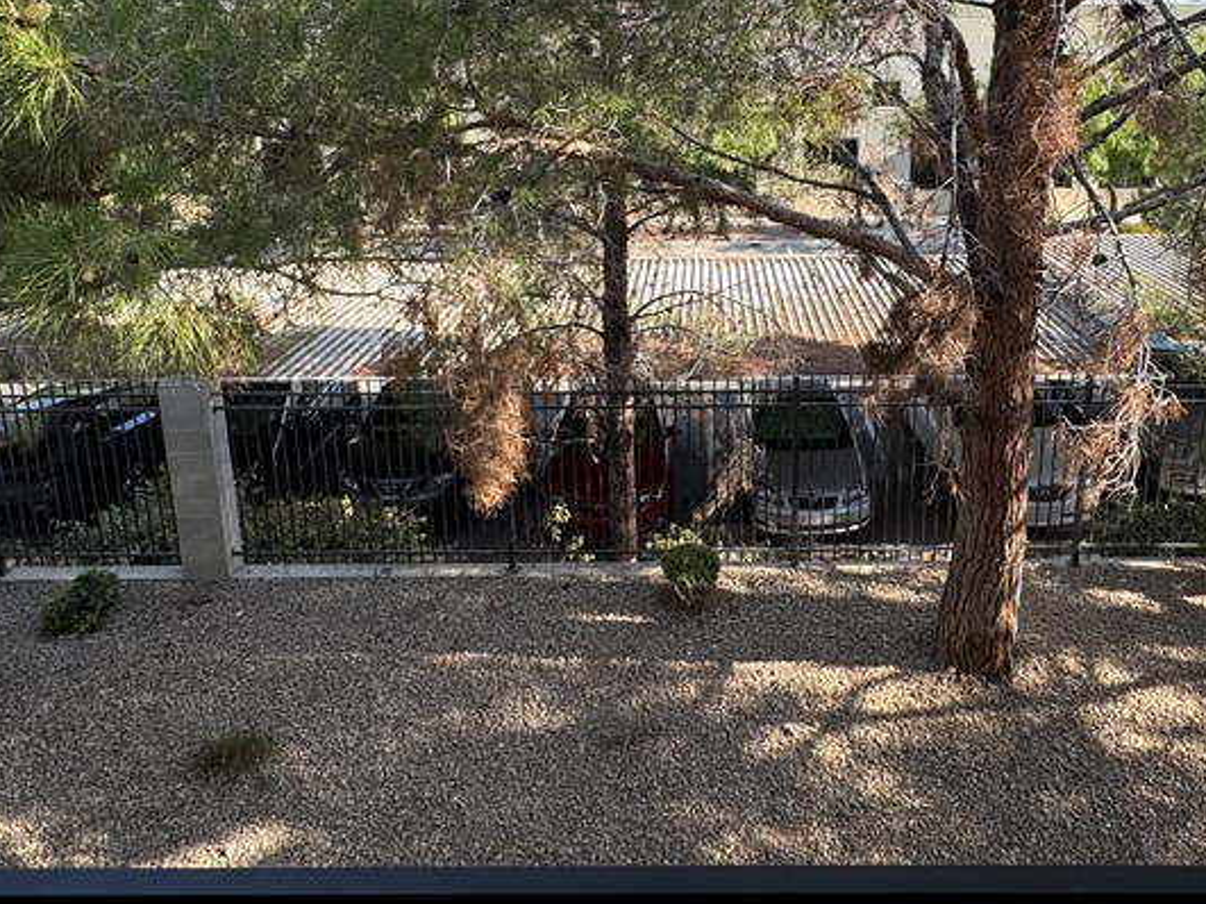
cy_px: 211
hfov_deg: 64.9
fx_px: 940
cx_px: 706
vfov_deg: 49.0
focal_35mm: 27
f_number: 2.2
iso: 40
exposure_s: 1/401
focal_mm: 2.22
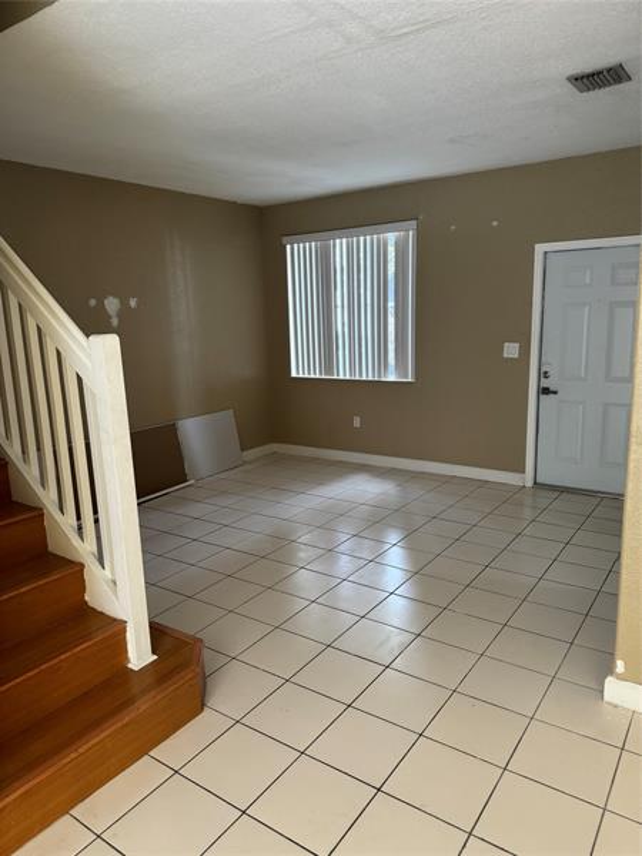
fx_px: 593
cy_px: 428
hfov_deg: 56.8
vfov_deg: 71.6
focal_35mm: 24
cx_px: 321
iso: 160
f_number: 1.78
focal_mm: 6.76
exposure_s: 1/121
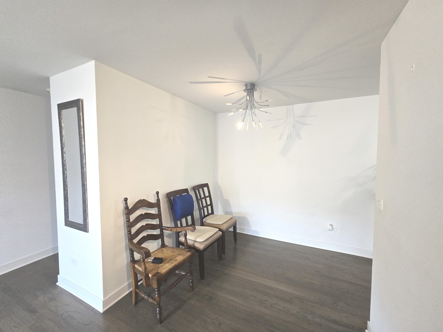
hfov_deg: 106.2
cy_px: 166
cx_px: 222
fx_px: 166
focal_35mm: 13
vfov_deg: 89.9
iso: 250
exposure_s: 1/60
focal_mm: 2.2
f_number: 2.2
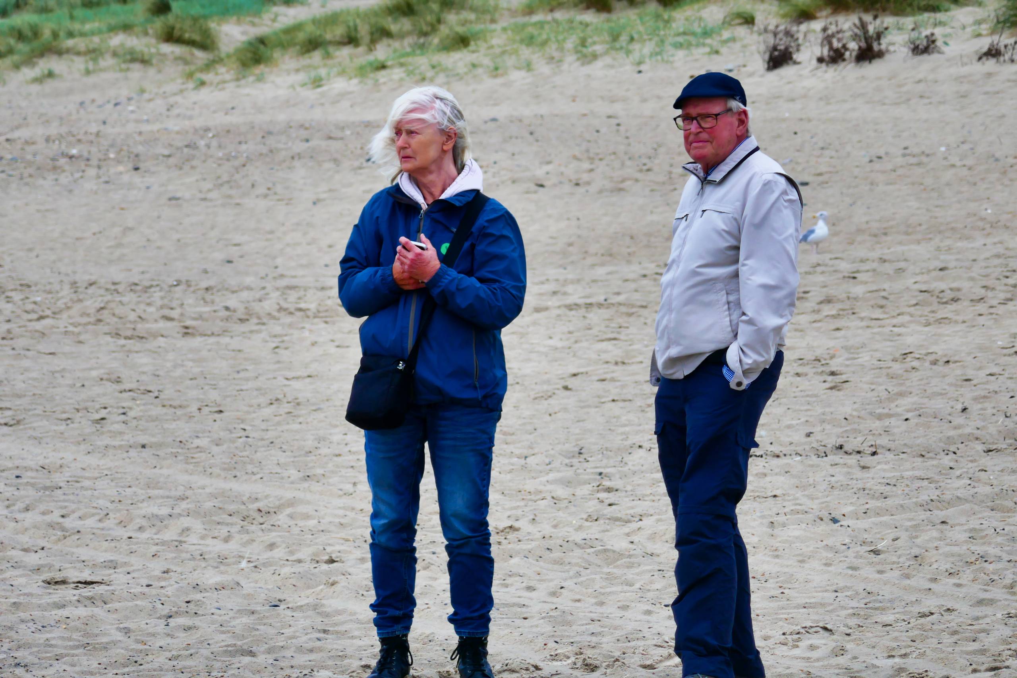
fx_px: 6468
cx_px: 508
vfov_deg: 6.0
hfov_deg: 9.0
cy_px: 339
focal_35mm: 229
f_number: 5.9
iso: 200
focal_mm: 83.5
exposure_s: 1/200
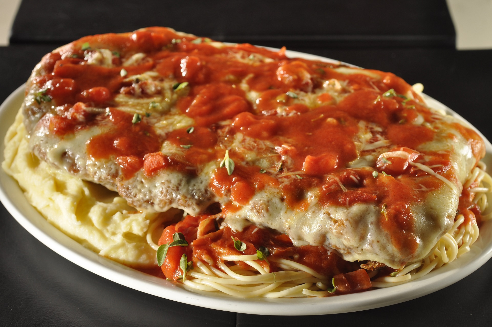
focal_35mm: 90
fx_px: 1229
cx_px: 246
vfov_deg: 15.2
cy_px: 164
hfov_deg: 22.6
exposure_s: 1/125
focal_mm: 60
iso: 200
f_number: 6.3
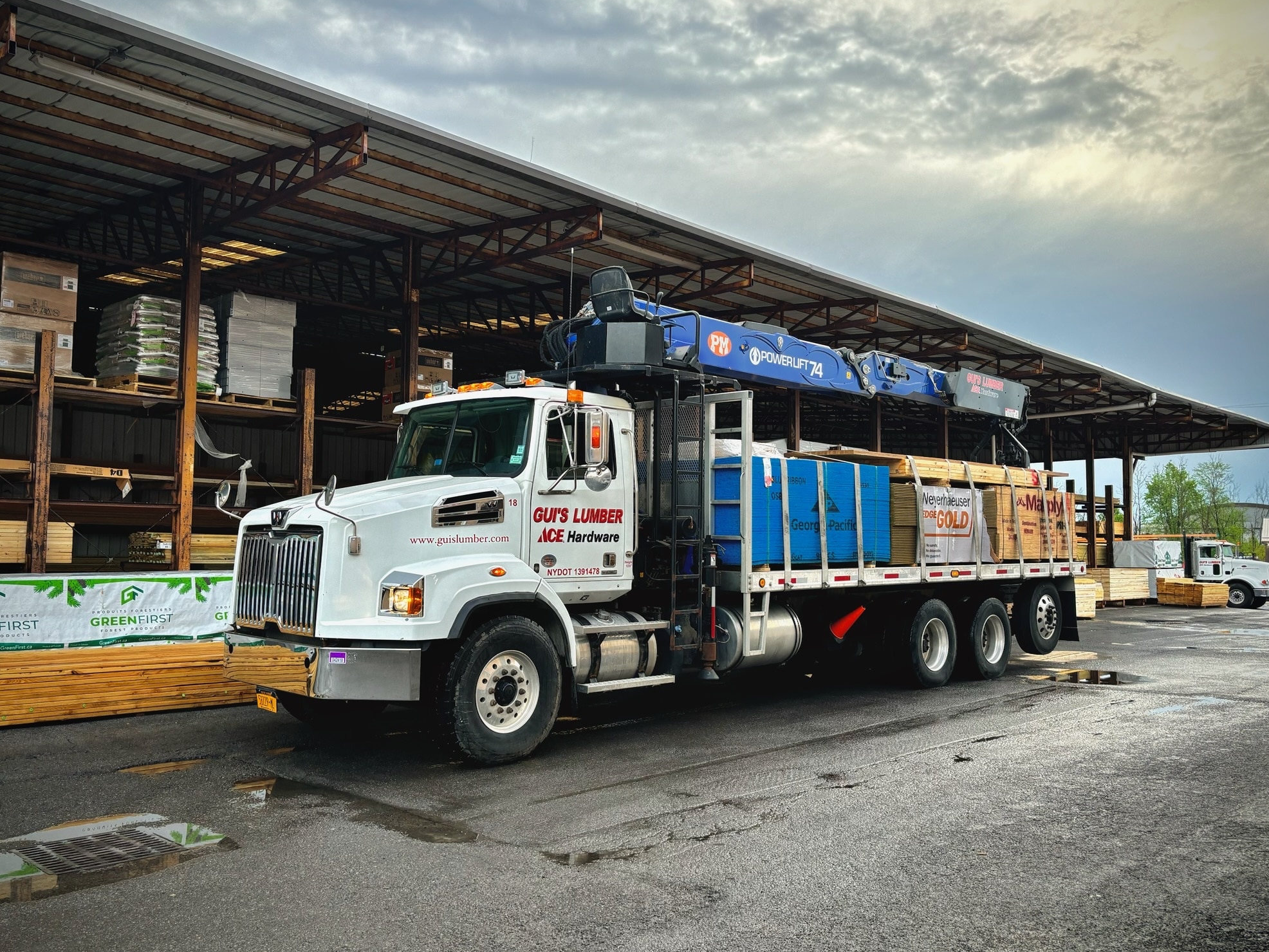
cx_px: 638
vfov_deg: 51.4
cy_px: 476
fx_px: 990
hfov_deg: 65.3
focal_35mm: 27
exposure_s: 1/225
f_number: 1.6
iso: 40
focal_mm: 5.96
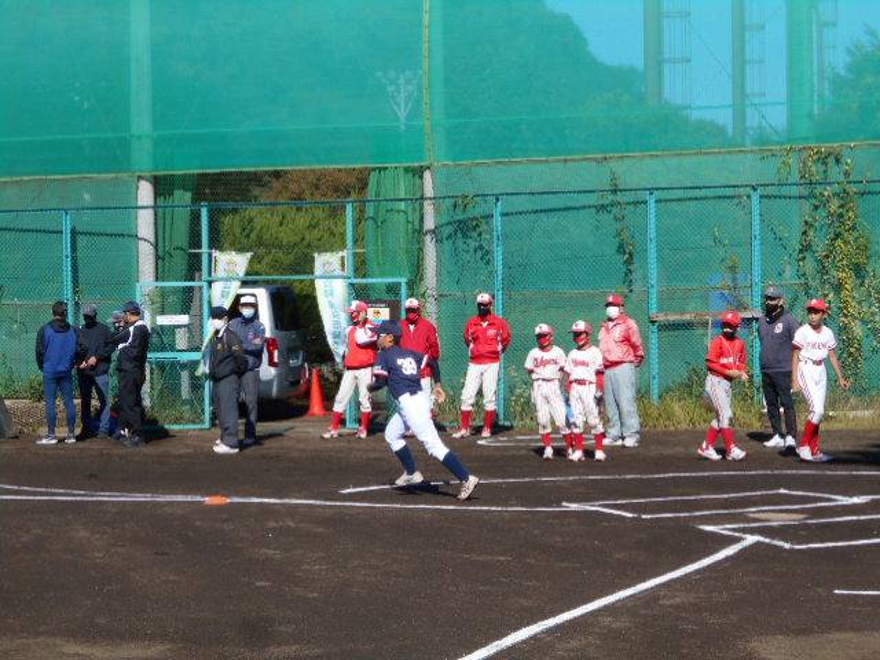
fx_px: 2186
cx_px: 440
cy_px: 330
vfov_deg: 17.2
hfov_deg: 22.8
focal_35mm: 86
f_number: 6.3
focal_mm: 15.4
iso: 80
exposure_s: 1/400
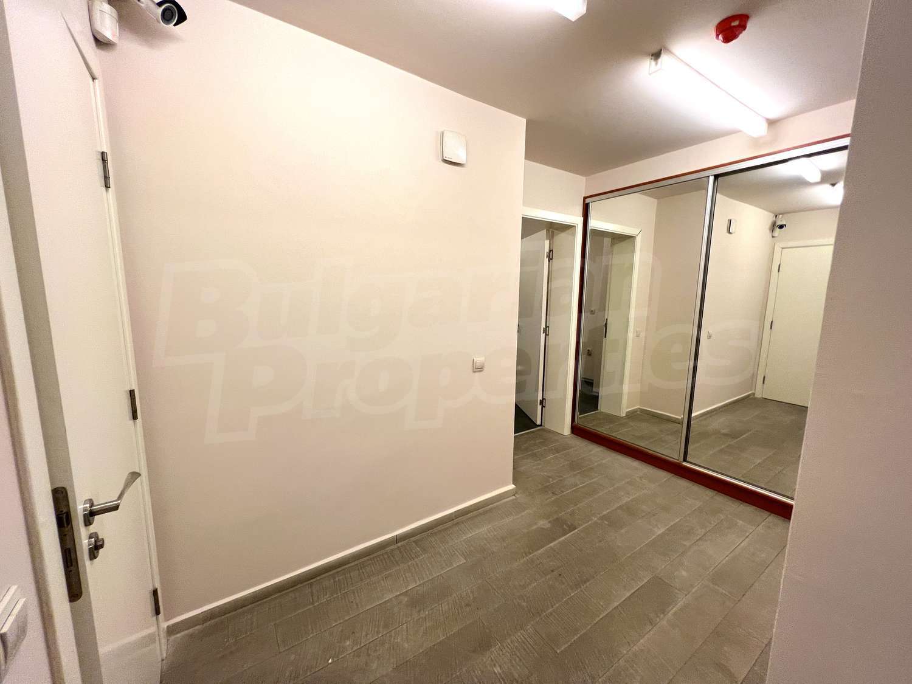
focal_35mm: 13
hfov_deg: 106.2
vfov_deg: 89.9
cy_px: 342
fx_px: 343
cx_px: 456
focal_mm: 1.57
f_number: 1.8
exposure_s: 1/100
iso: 80
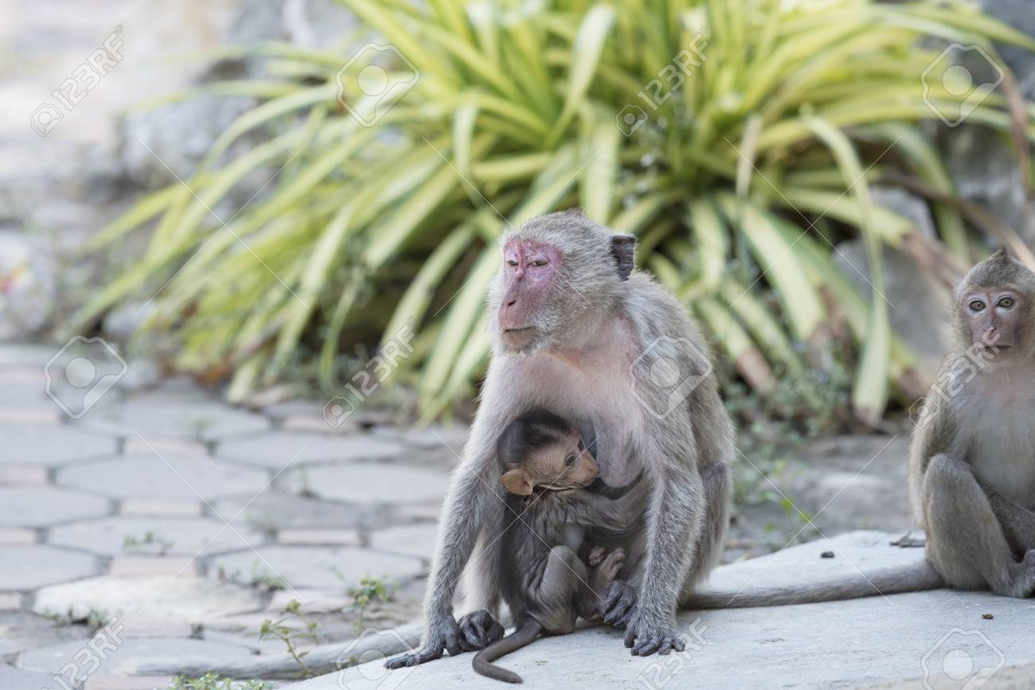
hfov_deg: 6.6
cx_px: 518
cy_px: 345
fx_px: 8913
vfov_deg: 4.4
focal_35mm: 310
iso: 320
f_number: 5.6
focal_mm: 310
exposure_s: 1/250
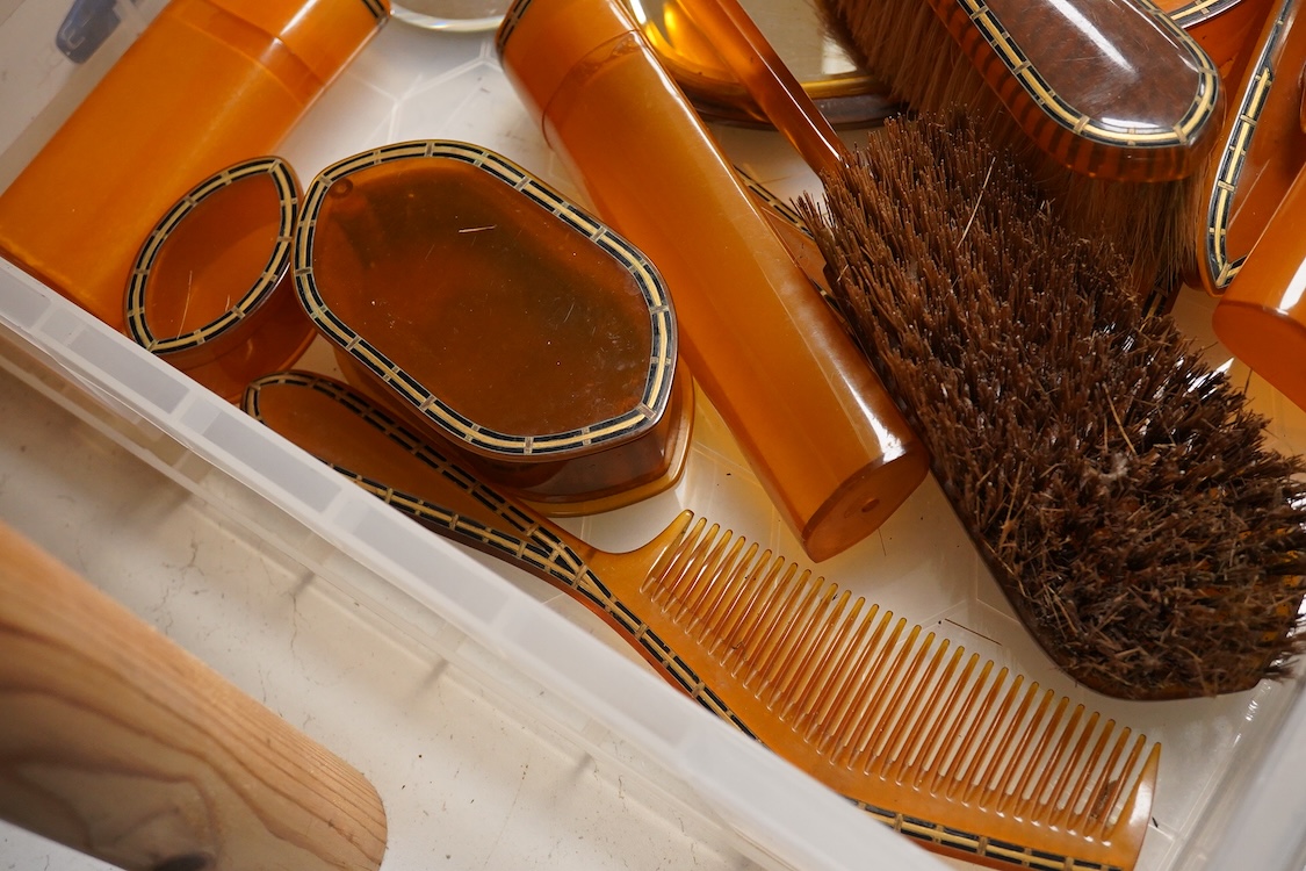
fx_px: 1632
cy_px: 436
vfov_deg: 29.9
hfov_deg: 43.6
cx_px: 653
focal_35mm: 45
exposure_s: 1/160
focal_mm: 30
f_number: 8
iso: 2500
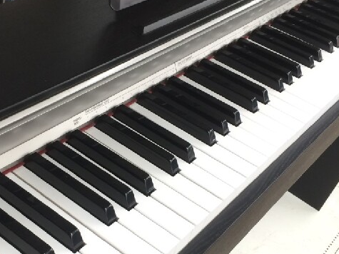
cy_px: 174
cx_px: 133
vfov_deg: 26.4
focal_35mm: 55
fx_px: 538
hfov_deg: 34.8
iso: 50
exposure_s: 1/30
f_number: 2.2
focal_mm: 4.15
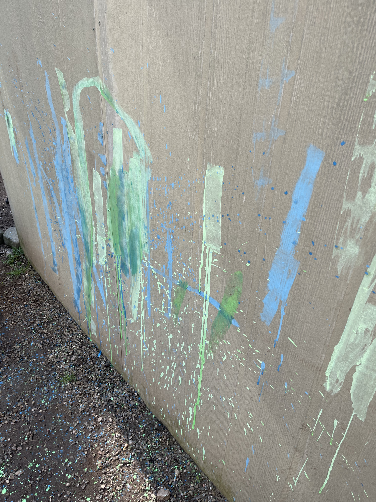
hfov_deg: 53.1
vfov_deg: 67.3
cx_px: 188
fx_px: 377
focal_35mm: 26
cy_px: 251
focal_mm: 5.1
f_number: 1.6
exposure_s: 1/713
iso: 32
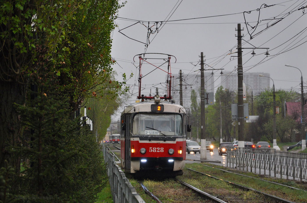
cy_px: 102
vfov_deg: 8.7
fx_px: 1340
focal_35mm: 158
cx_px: 154
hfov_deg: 13.1
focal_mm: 105
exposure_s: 1/125
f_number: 5.6
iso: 720
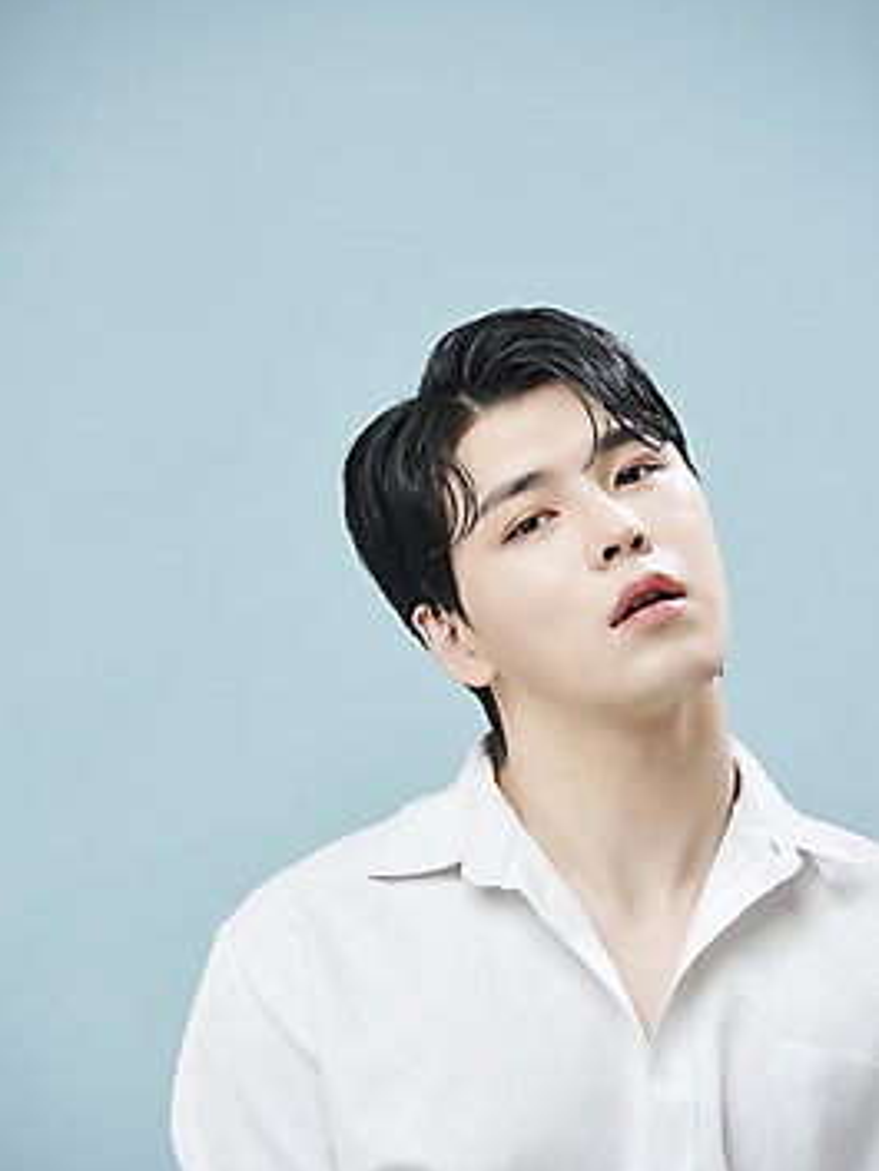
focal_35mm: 196
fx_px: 6632
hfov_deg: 7.6
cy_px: 624
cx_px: 440
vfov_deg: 10.1
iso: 50
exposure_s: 1/125
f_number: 5.6
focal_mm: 180
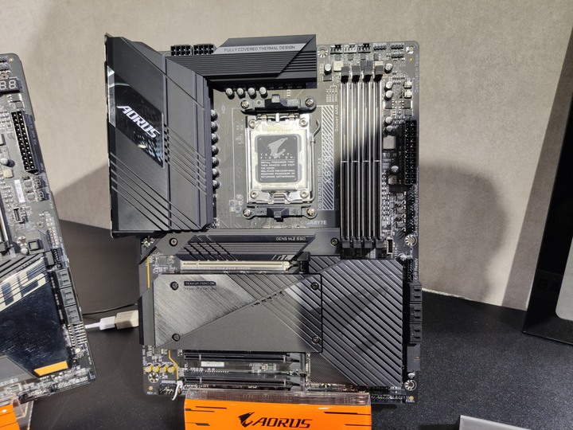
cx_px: 286
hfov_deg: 67.3
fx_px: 430
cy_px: 215
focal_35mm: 26
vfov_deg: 53.1
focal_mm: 4.75
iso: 121
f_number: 1.75
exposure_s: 1/120
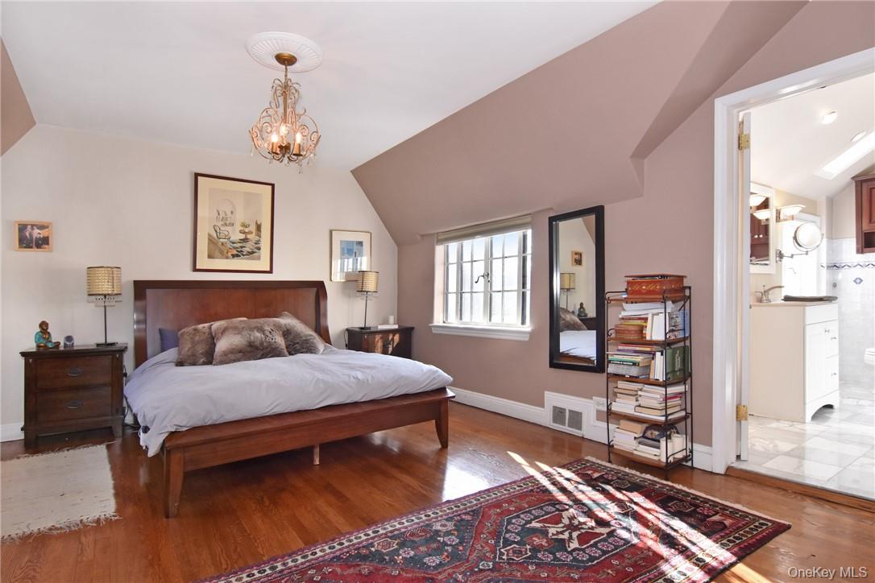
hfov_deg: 90.0
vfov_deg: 67.4
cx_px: 438
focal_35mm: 18
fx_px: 437
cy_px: 292
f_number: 11
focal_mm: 12
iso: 640
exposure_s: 1/80
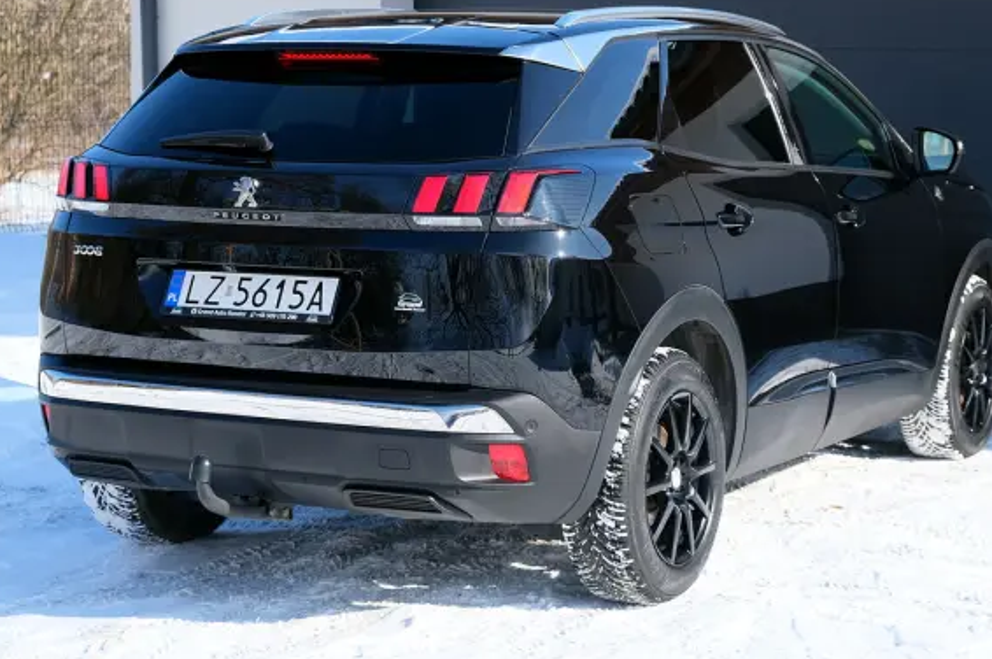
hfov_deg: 23.7
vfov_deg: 15.8
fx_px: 2367
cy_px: 291
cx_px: 517
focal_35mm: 86
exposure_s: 1/480
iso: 320
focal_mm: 50.5
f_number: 5.6
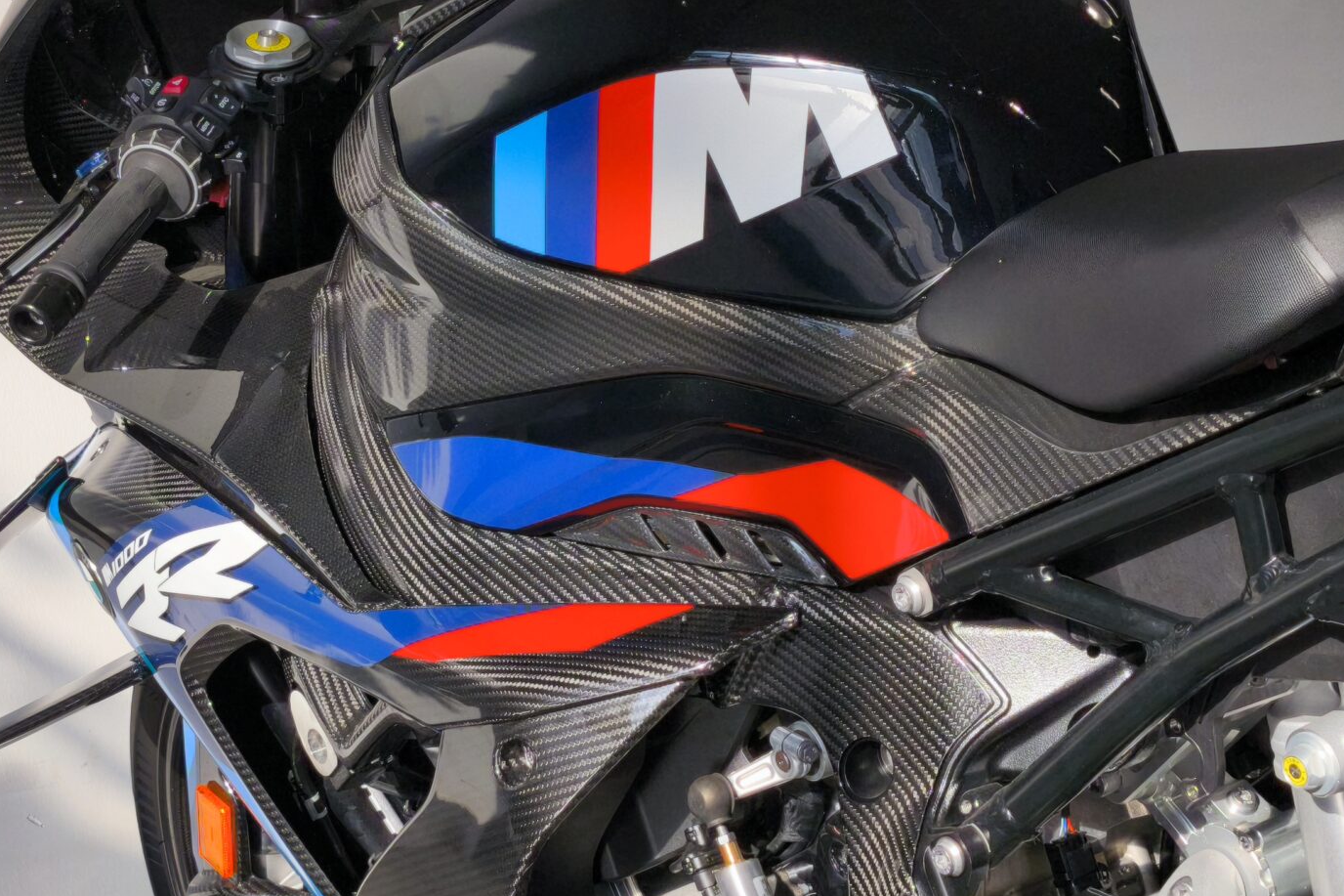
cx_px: 448
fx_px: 3322
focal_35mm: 89
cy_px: 452
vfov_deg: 15.4
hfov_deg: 22.8
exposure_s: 1/1502
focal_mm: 6.57
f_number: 1.6
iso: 50
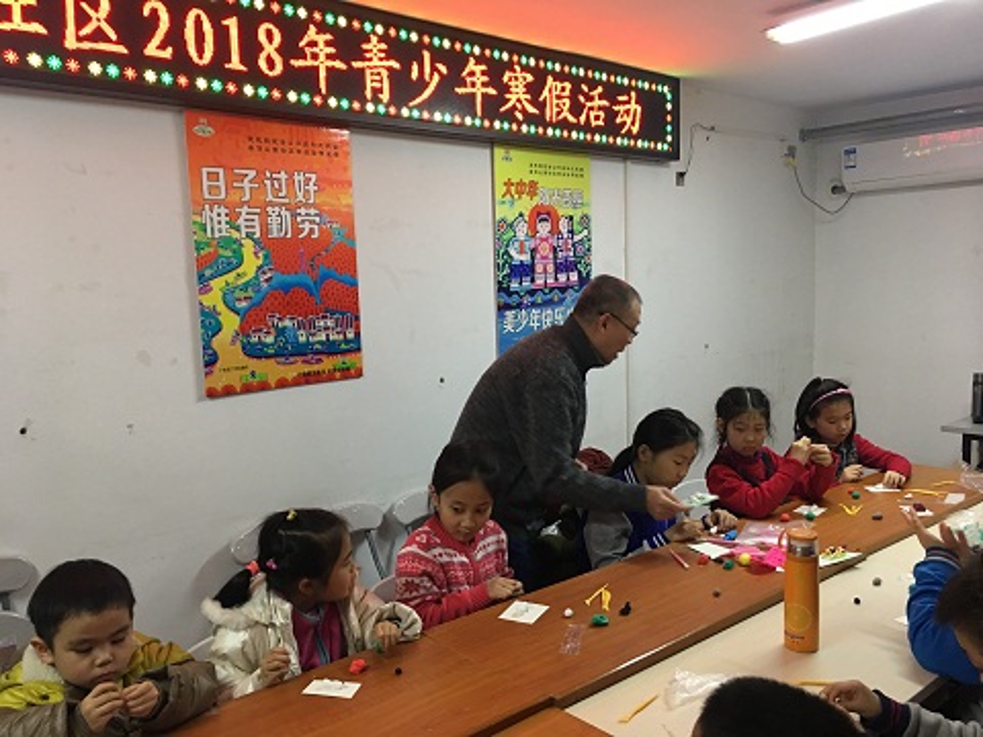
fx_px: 824
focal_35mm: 29
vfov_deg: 48.2
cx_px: 492
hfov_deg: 61.7
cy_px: 368
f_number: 2.2
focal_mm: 4.15
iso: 100
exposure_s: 1/17
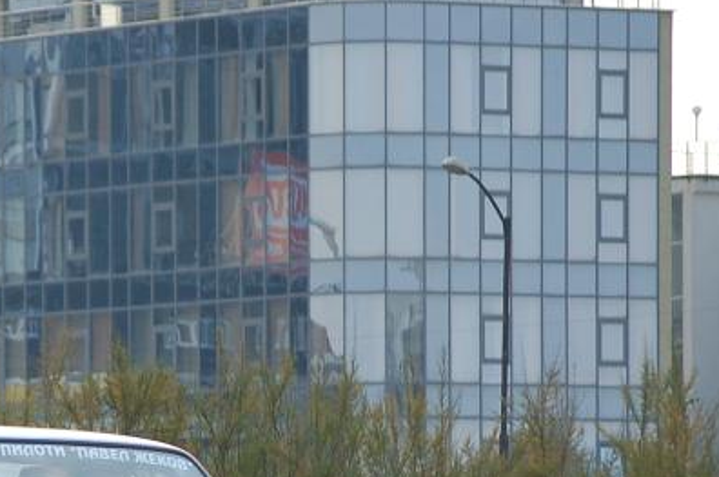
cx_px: 5
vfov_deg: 3.5
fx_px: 7740
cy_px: 596
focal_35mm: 388
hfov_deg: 5.3
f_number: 4.5
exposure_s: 1/1000
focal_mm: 100
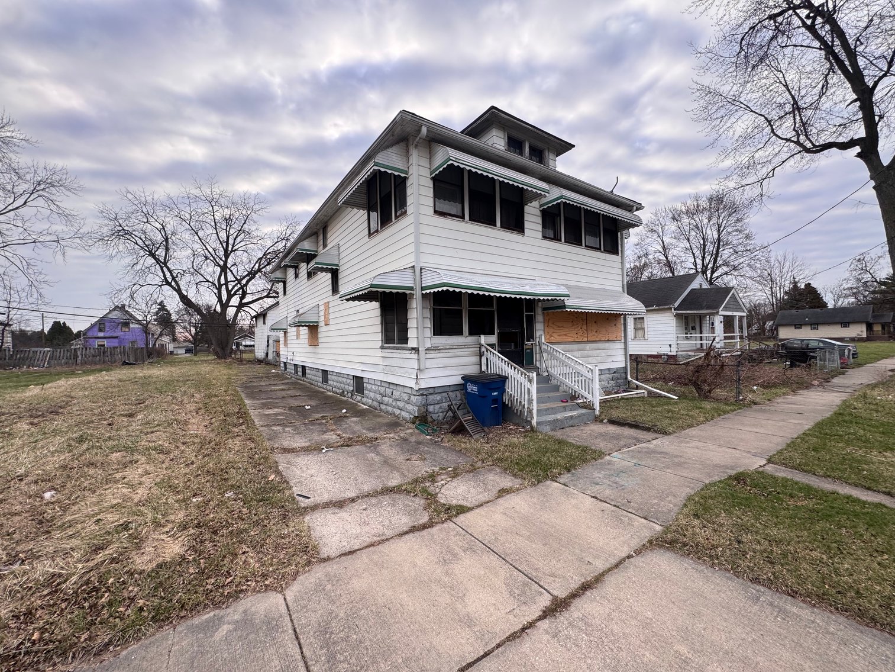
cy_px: 336
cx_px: 448
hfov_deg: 102.1
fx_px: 362
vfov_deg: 85.7
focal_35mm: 14
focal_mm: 2.22
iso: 40
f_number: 2.2
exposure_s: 1/173
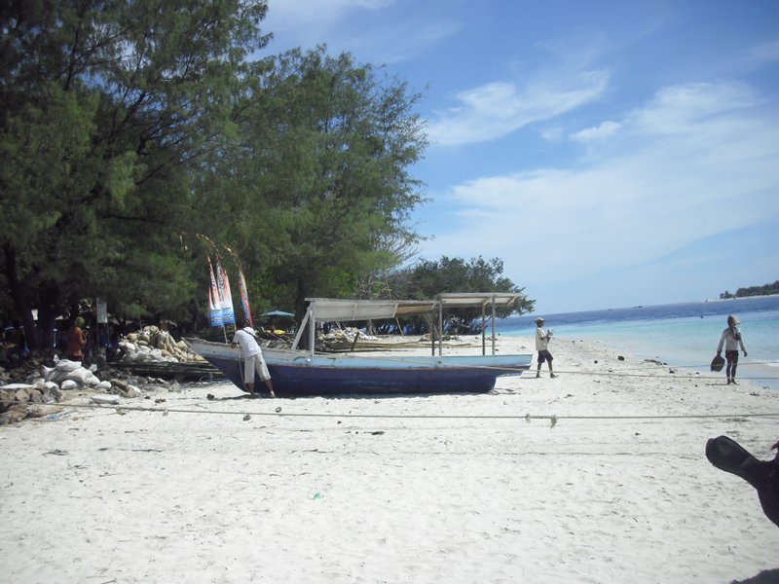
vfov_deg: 37.7
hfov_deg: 49.0
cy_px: 292
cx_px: 390
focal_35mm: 38
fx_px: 855
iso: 100
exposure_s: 1/400
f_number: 8
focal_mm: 6.2
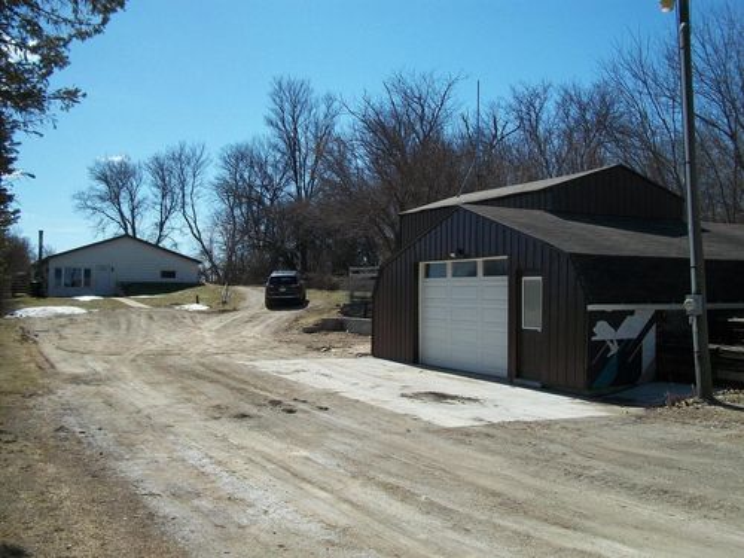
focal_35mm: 32
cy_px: 279
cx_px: 372
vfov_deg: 44.2
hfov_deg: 56.8
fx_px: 688
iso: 80
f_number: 5.5
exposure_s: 1/500
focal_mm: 5.7
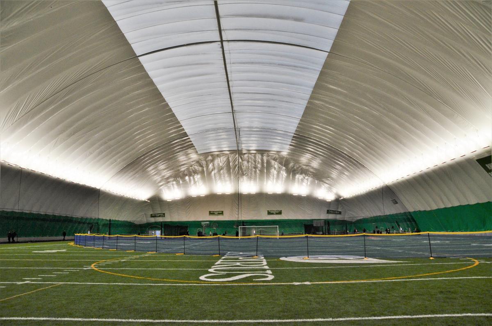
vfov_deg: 47.7
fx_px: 368
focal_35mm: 27
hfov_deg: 67.5
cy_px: 163
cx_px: 246
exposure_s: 1/500
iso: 1250
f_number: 5.6
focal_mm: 18
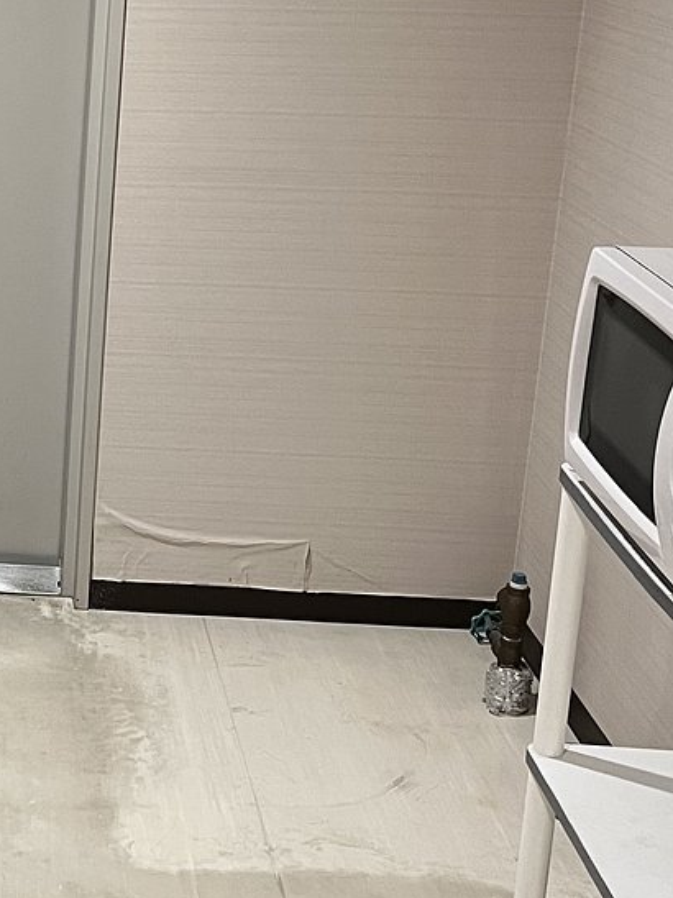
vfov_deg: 26.5
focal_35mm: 73
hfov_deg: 18.8
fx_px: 1893
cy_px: 302
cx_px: -194
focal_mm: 5.1
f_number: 1.6
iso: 250
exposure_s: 1/60
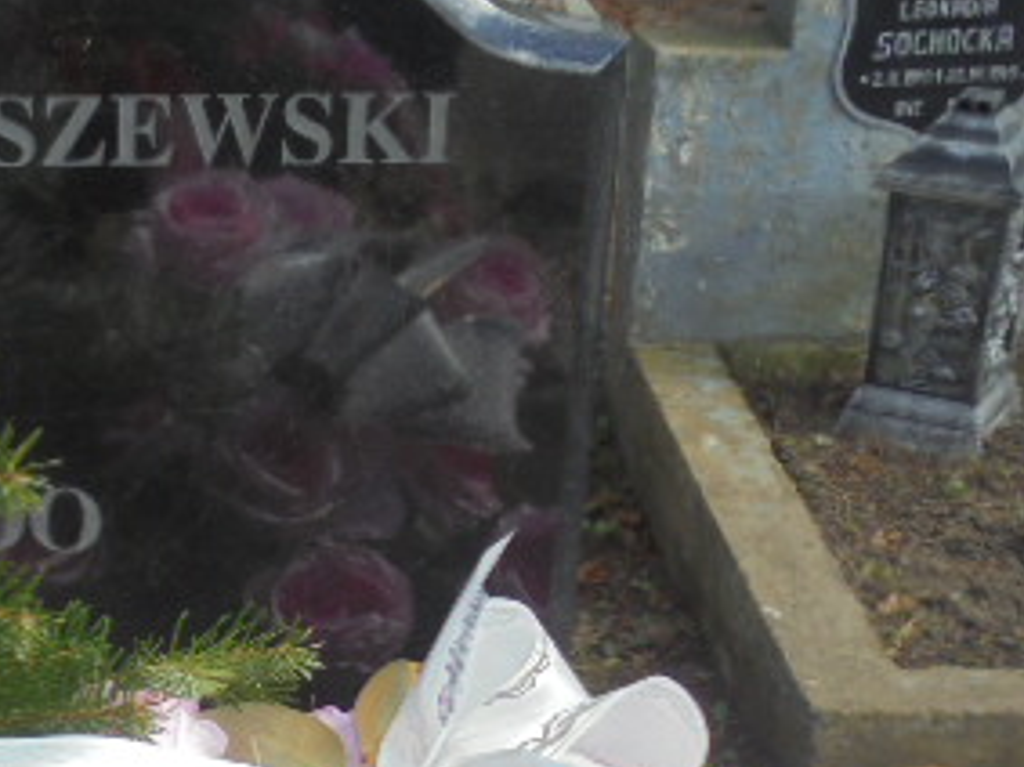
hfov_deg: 21.5
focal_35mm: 86
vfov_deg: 16.9
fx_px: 2543
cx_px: -130
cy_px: 677
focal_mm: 6.9
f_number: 4.2
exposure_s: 1/250
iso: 100
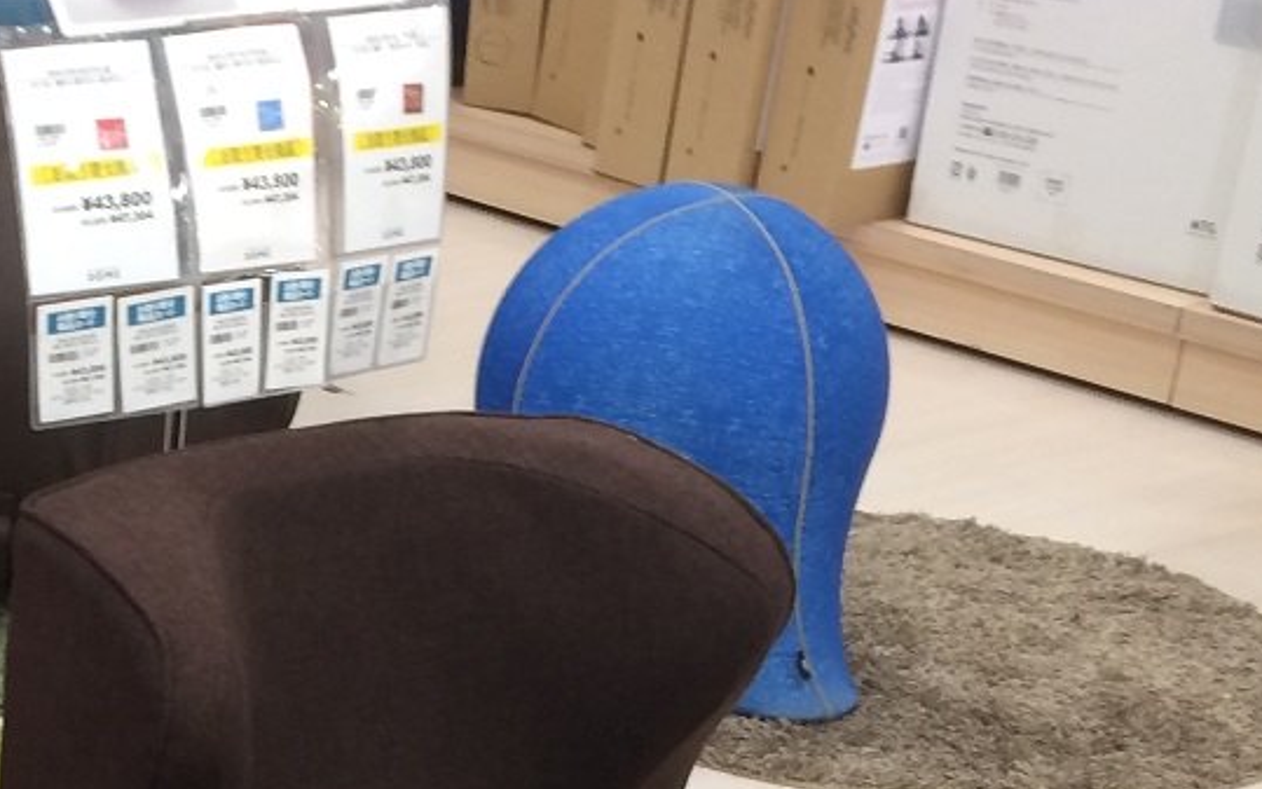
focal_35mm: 93
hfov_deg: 21.5
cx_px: -19
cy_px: 1346
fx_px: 3199
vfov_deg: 12.9
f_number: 2.2
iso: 40
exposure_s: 1/30
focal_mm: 4.15
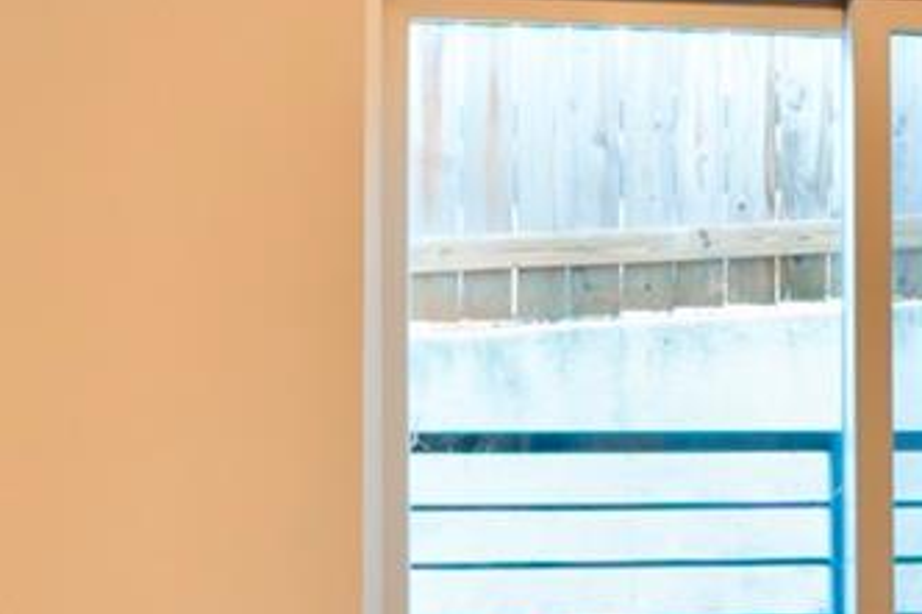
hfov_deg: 18.3
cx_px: 1152
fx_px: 2688
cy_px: 493
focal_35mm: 105
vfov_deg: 13.0
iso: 200
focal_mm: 17
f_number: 7.1
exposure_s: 1/3.33
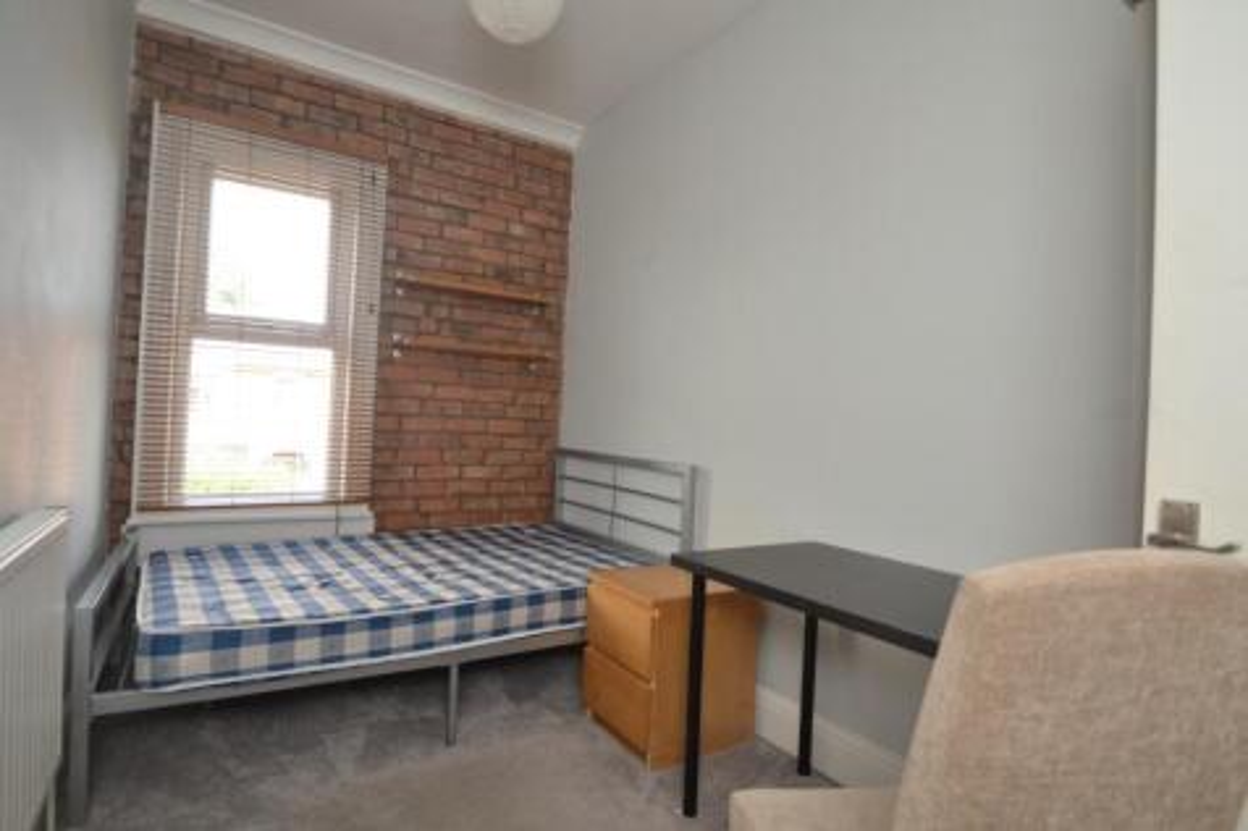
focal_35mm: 17
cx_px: 624
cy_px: 416
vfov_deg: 69.6
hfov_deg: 92.5
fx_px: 598
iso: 400
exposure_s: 1/80
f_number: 4.5
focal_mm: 11.5
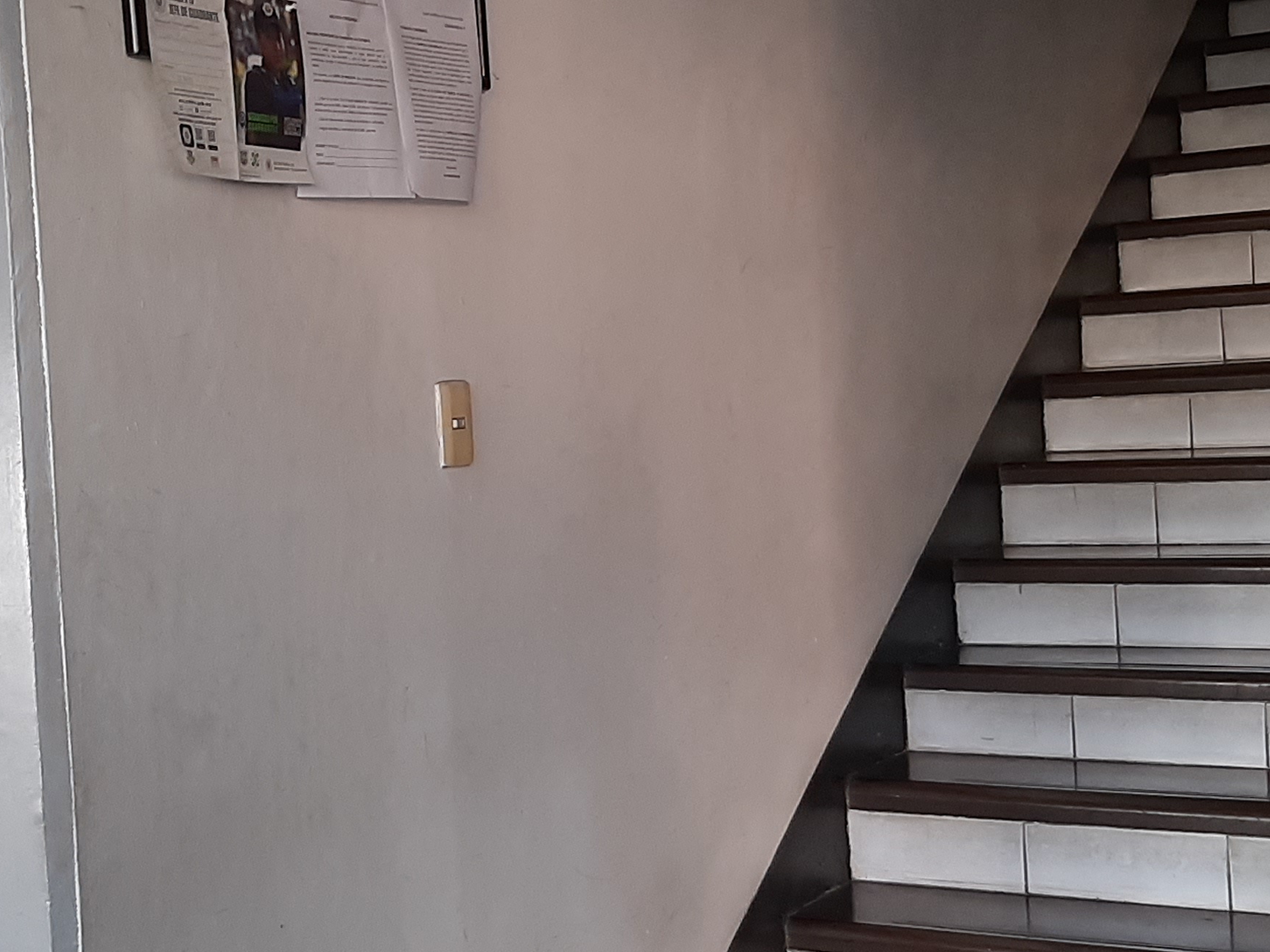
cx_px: 319
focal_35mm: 62
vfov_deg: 23.6
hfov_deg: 30.7
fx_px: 2274
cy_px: 450
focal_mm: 3.93
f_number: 1.7
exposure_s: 1/60
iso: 100
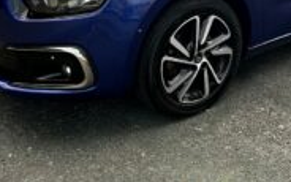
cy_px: -34
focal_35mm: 56
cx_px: 219
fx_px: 444
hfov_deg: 35.5
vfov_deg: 21.5
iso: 50
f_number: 1.5
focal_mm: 5.7
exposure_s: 1/588
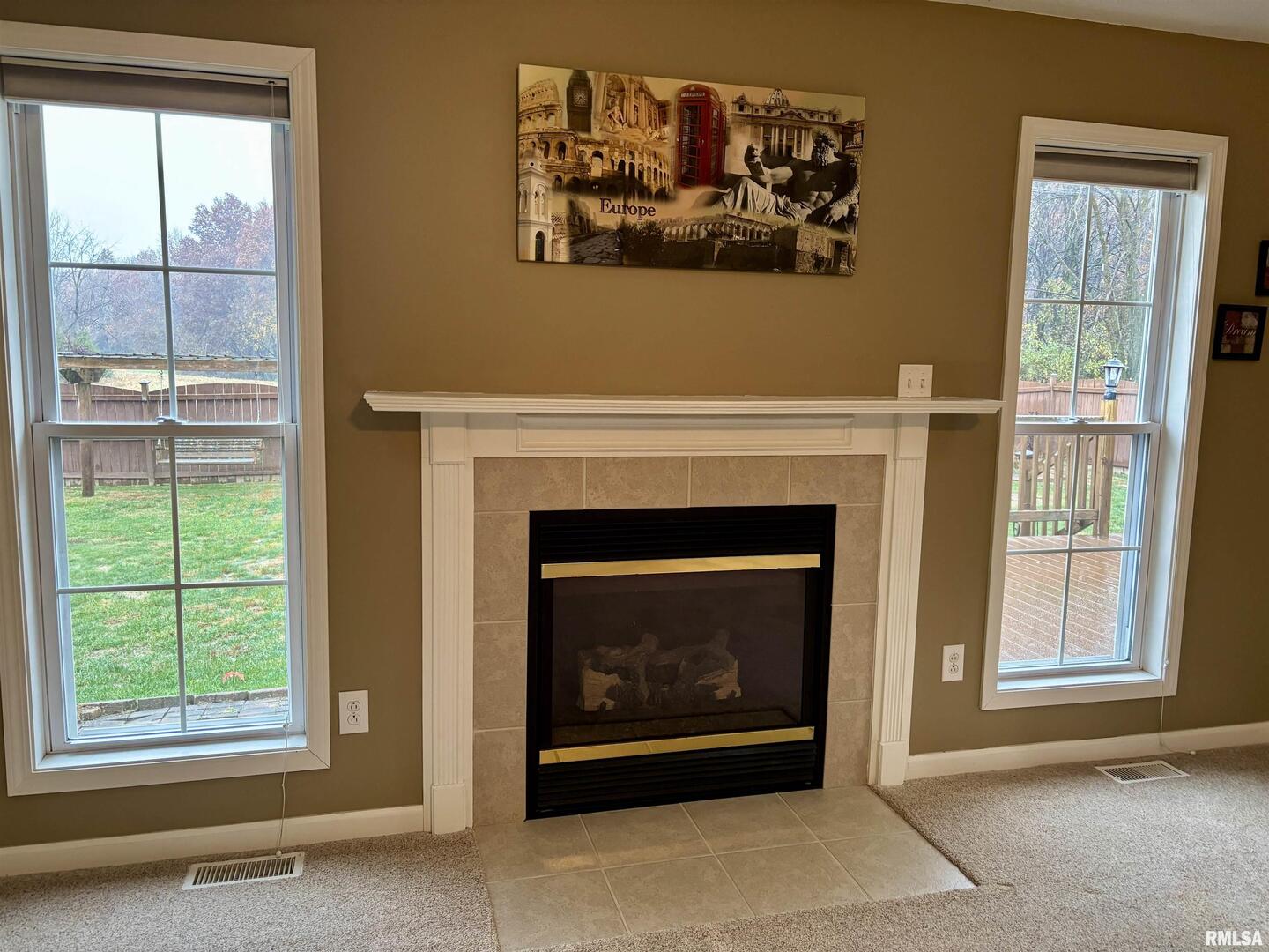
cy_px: 476
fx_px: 953
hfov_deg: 67.3
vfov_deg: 53.1
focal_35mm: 26
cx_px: 634
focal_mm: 5.96
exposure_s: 1/60
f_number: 1.6
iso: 250
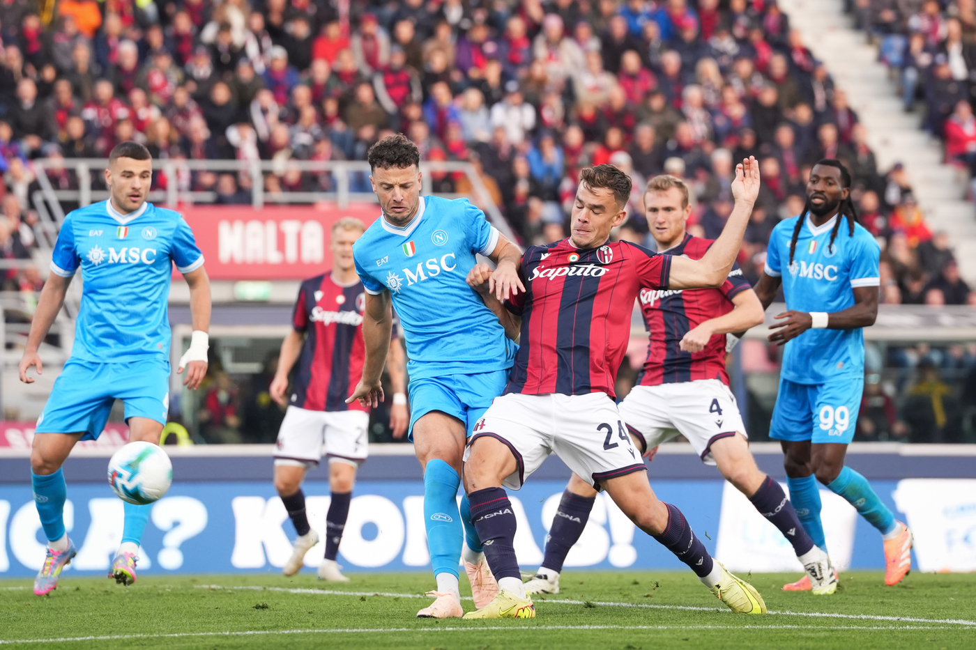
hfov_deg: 10.3
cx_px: 488
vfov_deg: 6.9
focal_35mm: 200
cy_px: 325
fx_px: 5421
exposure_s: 1/1600
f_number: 3.5
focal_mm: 200
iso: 1250
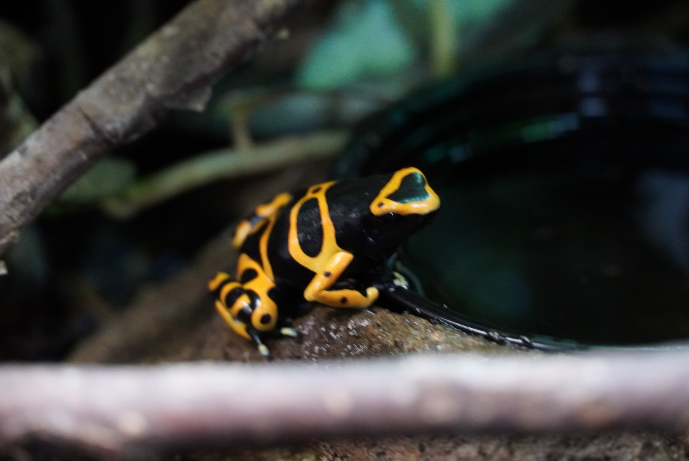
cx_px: 344
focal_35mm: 202
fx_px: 3878
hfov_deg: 10.2
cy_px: 230
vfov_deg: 6.8
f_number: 5.6
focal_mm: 135
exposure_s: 1/25
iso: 6400
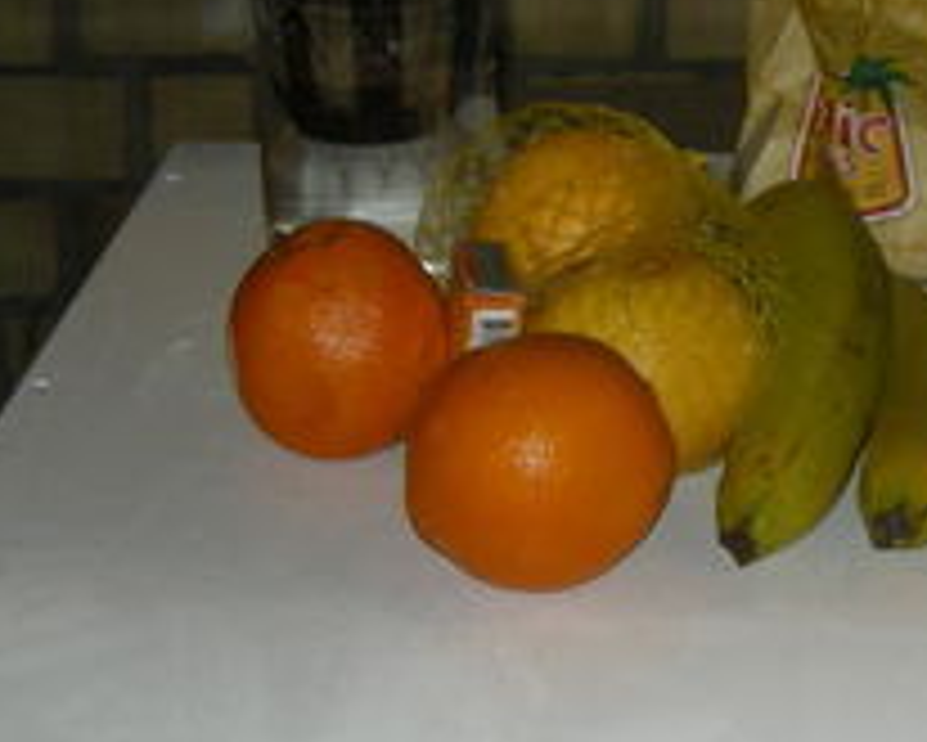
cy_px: 360
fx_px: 2910
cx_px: 922
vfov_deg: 14.5
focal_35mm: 106
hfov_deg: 17.7
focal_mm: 5.7
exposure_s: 1/30
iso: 50
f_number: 2.8
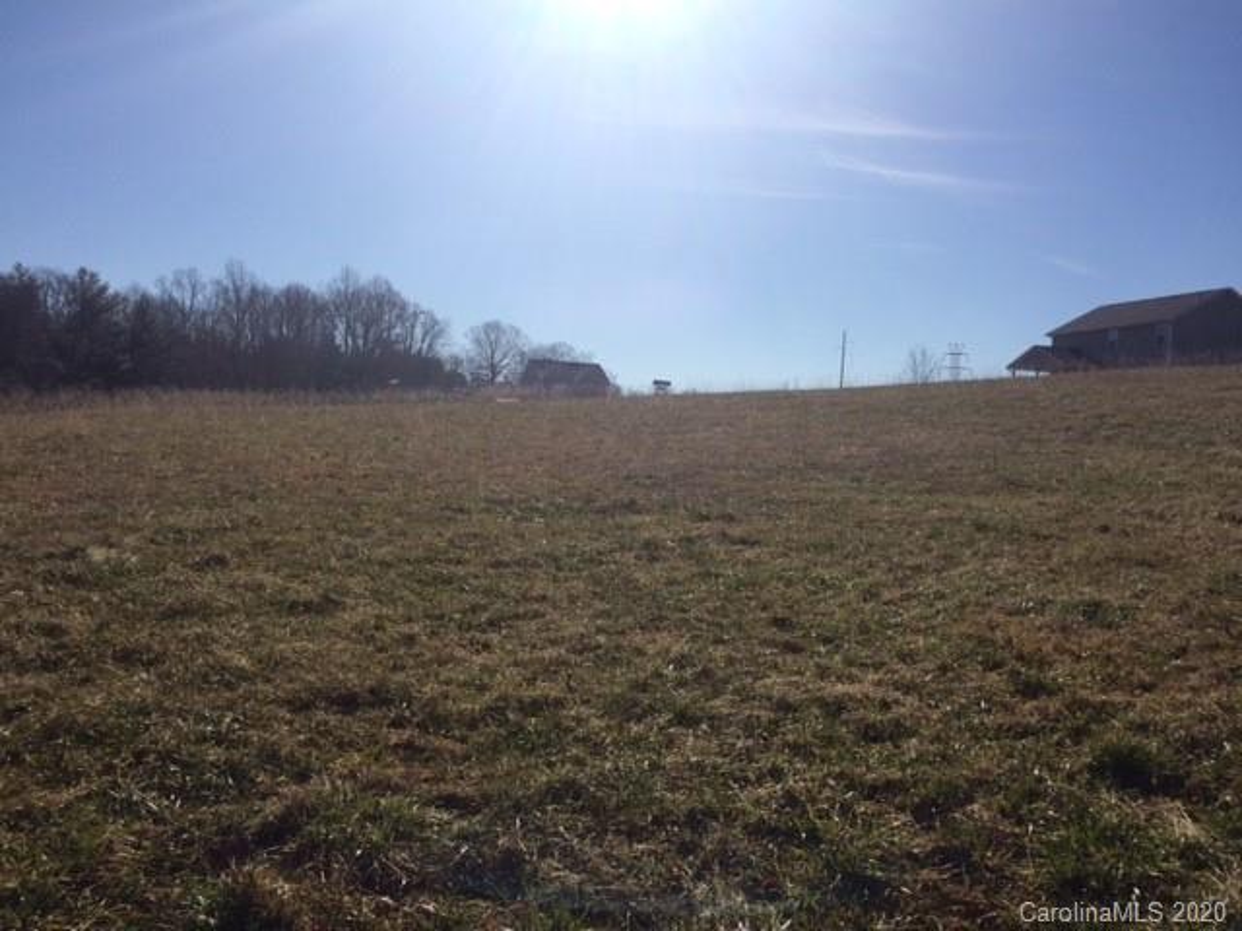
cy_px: 466
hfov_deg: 61.7
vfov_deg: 48.2
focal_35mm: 29
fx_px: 1041
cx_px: 621
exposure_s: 1/5882
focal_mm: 4.15
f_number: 2.2
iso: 32
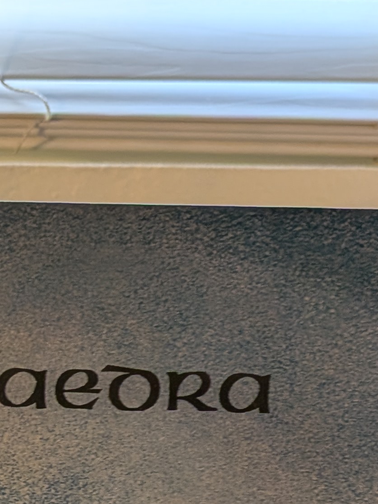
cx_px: 135
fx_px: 1252
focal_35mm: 86
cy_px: 822
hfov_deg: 17.1
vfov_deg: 19.0
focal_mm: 4.53
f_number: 1.7
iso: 37
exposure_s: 1/24
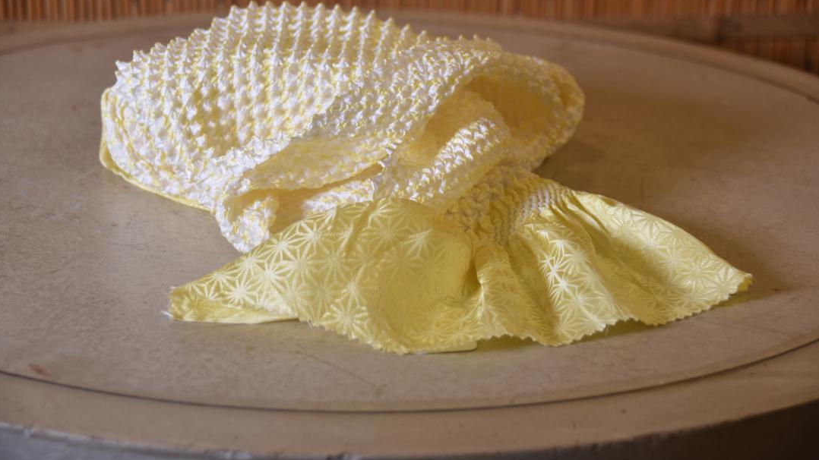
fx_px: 2128
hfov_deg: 21.8
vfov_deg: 12.3
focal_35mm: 98
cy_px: 209
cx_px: 409
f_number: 5
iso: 400
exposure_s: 1/100
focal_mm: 62
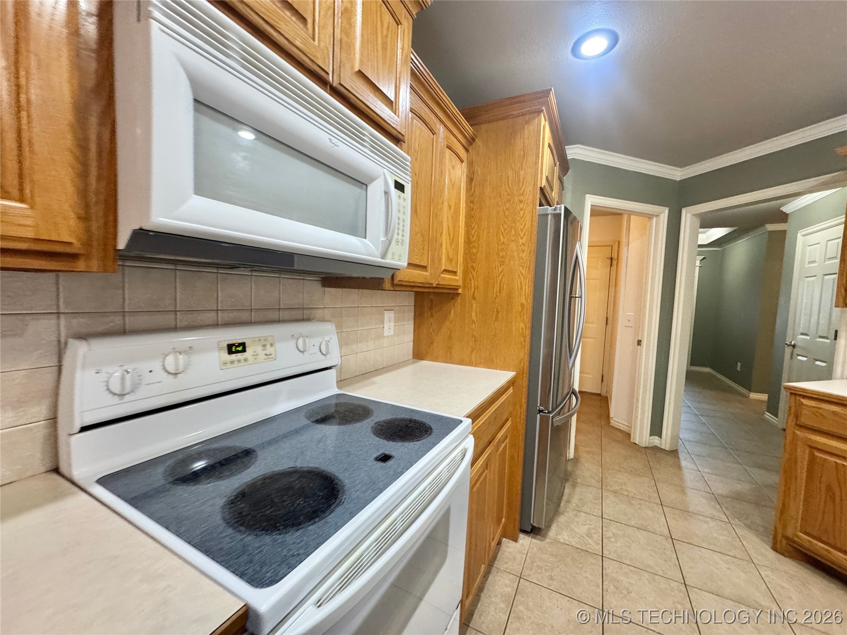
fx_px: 343
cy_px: 318
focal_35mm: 14
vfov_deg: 85.7
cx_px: 424
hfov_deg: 102.1
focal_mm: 2.22
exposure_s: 1/60
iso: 320
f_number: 2.2
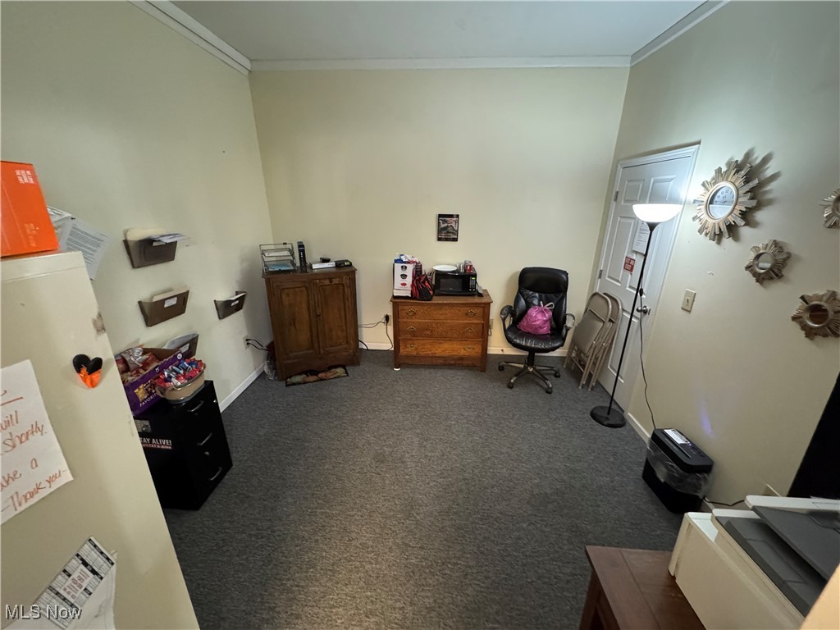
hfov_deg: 102.1
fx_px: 340
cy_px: 315
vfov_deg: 85.7
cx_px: 420
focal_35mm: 14
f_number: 2.2
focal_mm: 2.22
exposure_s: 1/60
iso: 1250
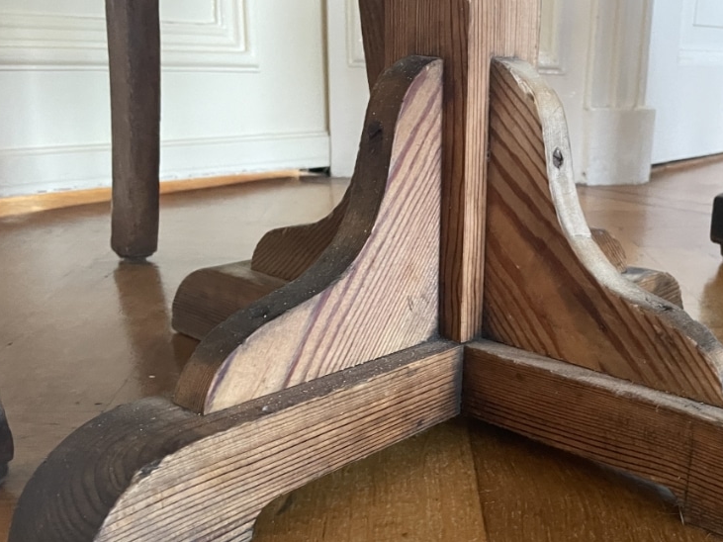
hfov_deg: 43.1
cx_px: 492
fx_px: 898
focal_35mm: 43
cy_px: 361
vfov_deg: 33.3
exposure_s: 1/45
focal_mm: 4.2
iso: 500
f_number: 1.6
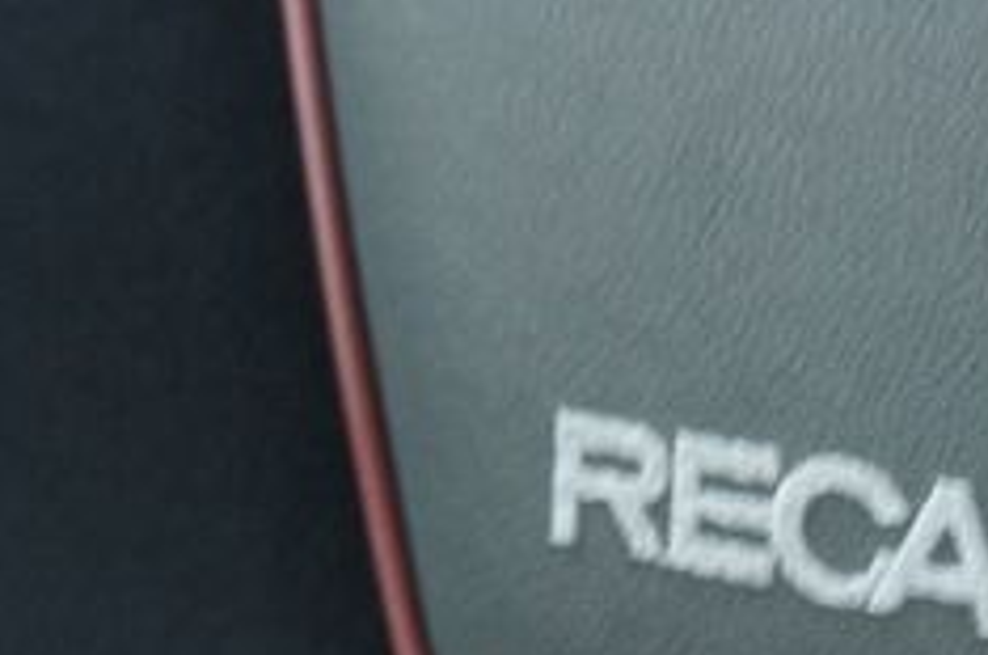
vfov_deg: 18.2
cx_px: 705
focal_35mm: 74
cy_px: 524
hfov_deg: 27.1
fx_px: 2027
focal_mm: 18
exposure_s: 1/10
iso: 1600
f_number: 3.5
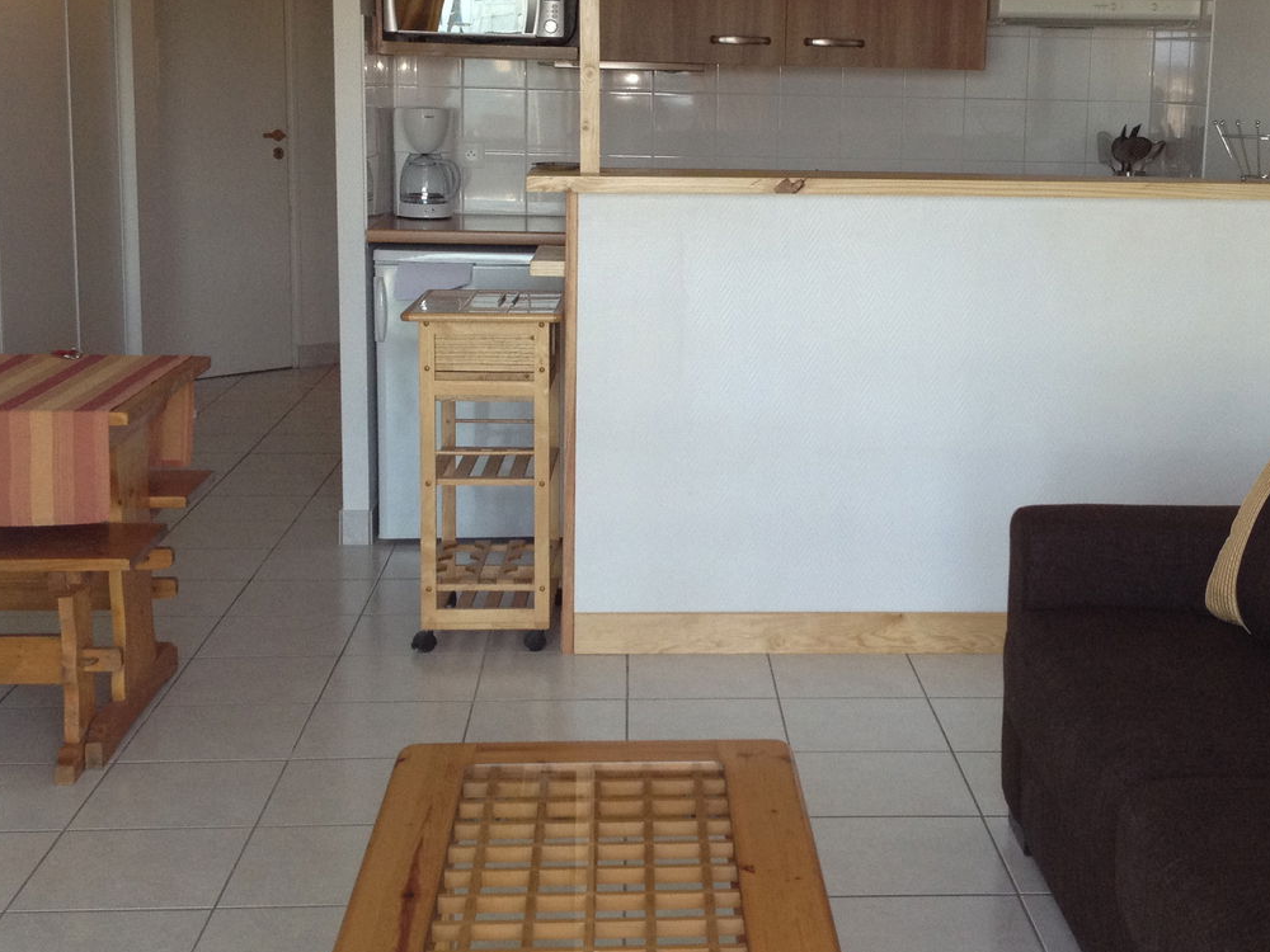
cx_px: 800
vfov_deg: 26.0
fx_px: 2055
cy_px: 341
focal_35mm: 56
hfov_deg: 34.2
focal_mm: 4.28
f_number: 2.4
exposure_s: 1/60
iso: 100
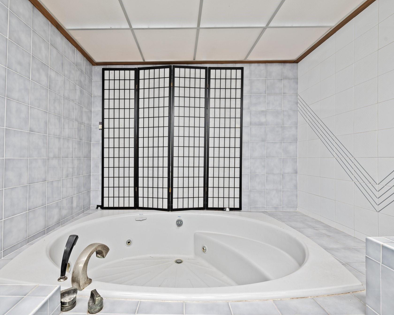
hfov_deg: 92.8
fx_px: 187
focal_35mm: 16
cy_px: 159
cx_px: 176
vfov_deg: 80.4
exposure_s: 1/1.67
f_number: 8
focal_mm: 14
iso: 200
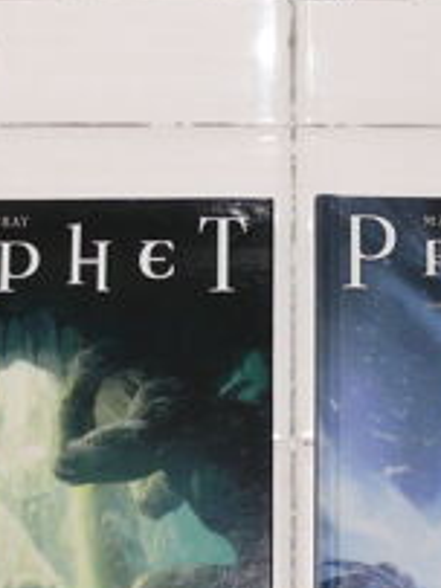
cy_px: 458
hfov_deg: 15.2
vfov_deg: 20.1
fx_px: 1649
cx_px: 287
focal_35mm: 97
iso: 100
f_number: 2.8
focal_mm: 8.4
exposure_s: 1/30
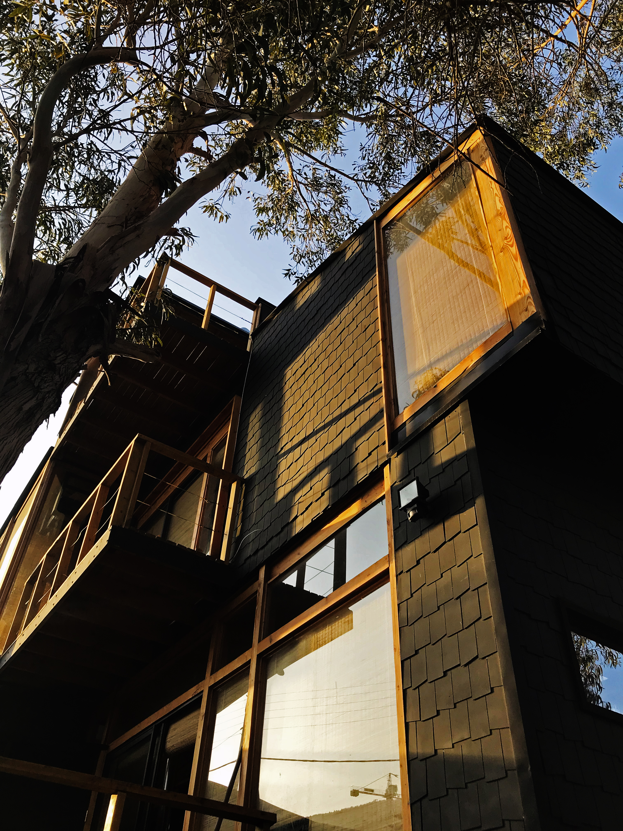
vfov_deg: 63.4
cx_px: 312
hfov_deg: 49.7
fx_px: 672
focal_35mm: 28
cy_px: 416
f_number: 1.8
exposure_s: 1/622
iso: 20
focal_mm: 3.99
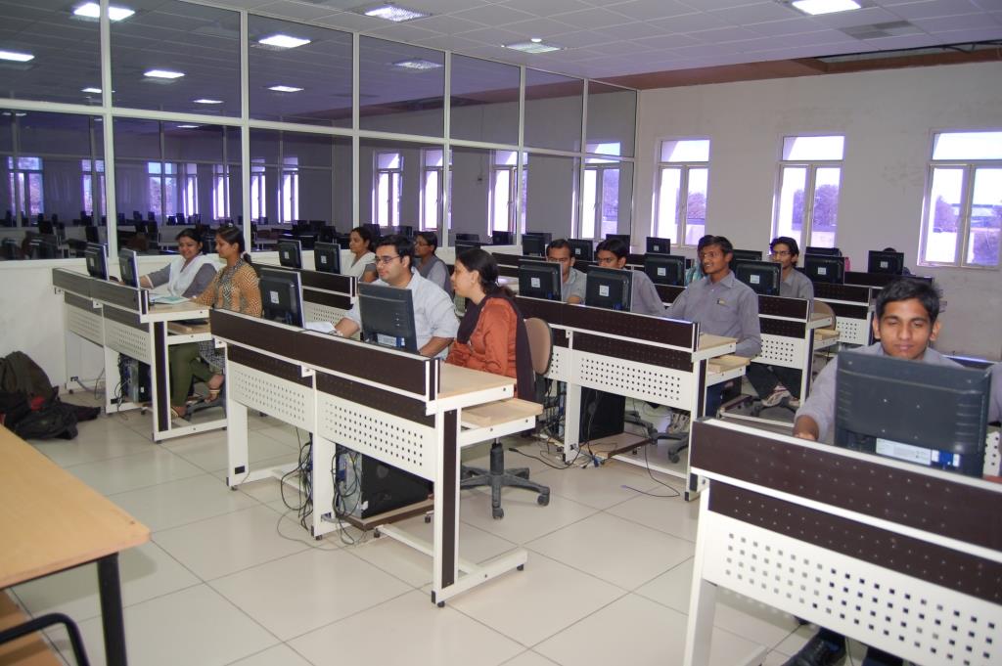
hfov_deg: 67.4
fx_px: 751
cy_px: 333
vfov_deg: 47.9
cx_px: 501
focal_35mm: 27
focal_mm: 18
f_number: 4
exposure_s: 1/60
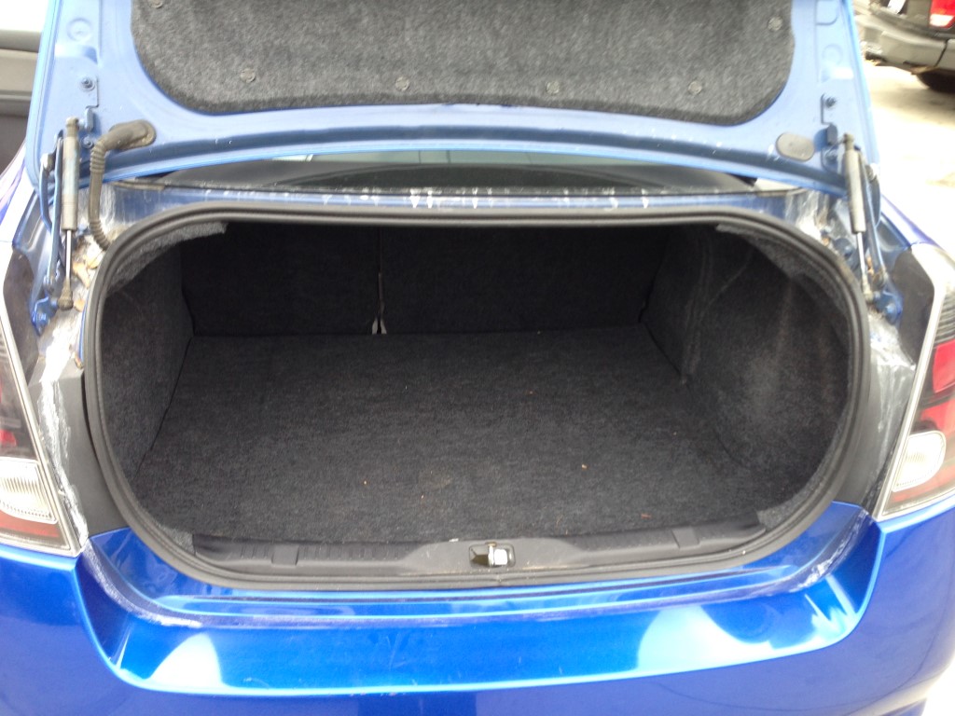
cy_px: 358
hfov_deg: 55.4
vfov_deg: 42.9
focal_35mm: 33
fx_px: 910
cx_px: 478
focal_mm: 4.12
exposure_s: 1/24
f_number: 2.4
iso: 64
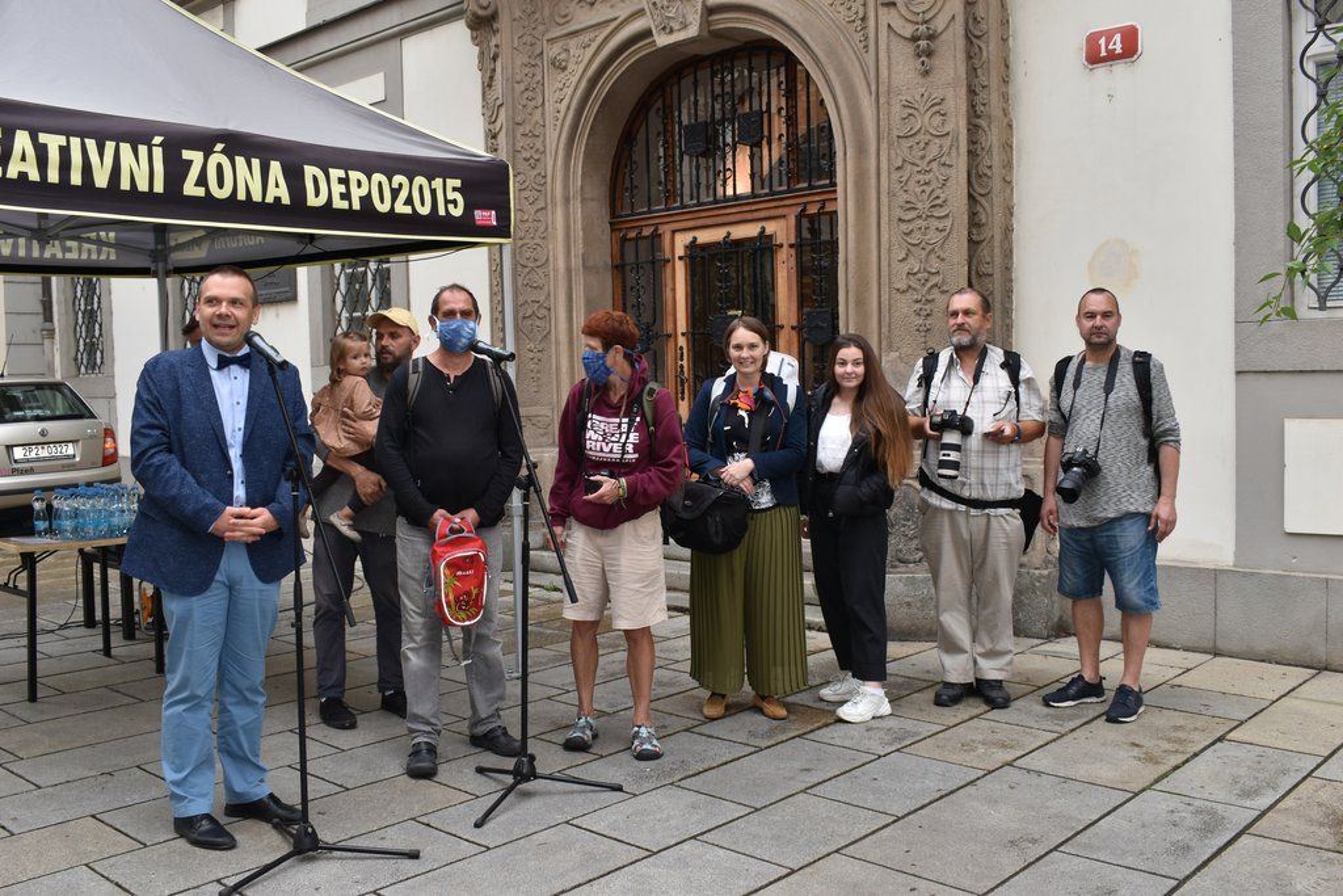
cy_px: 448
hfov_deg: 55.1
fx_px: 1287
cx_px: 672
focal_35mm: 34
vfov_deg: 38.4
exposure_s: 1/60
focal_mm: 23
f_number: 8
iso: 110
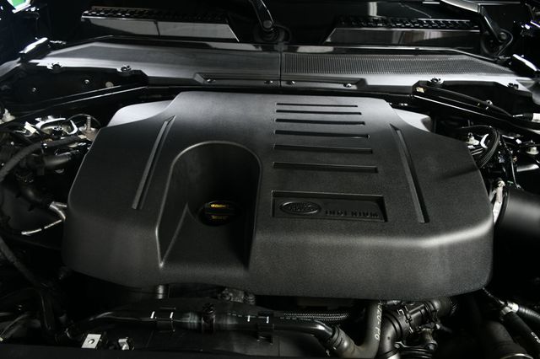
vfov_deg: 47.9
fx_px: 405
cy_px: 180
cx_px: 270
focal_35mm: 27
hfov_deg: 67.4
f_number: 4.5
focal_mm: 18
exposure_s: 1/160
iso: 100
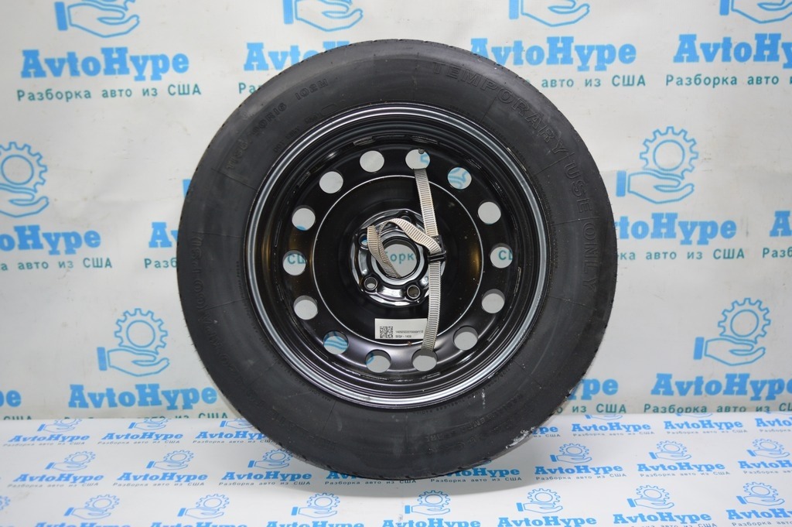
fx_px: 758
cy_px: 264
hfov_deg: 55.1
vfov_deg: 38.3
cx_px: 396
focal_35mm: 34
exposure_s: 1/60
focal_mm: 23
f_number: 3.8
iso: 450
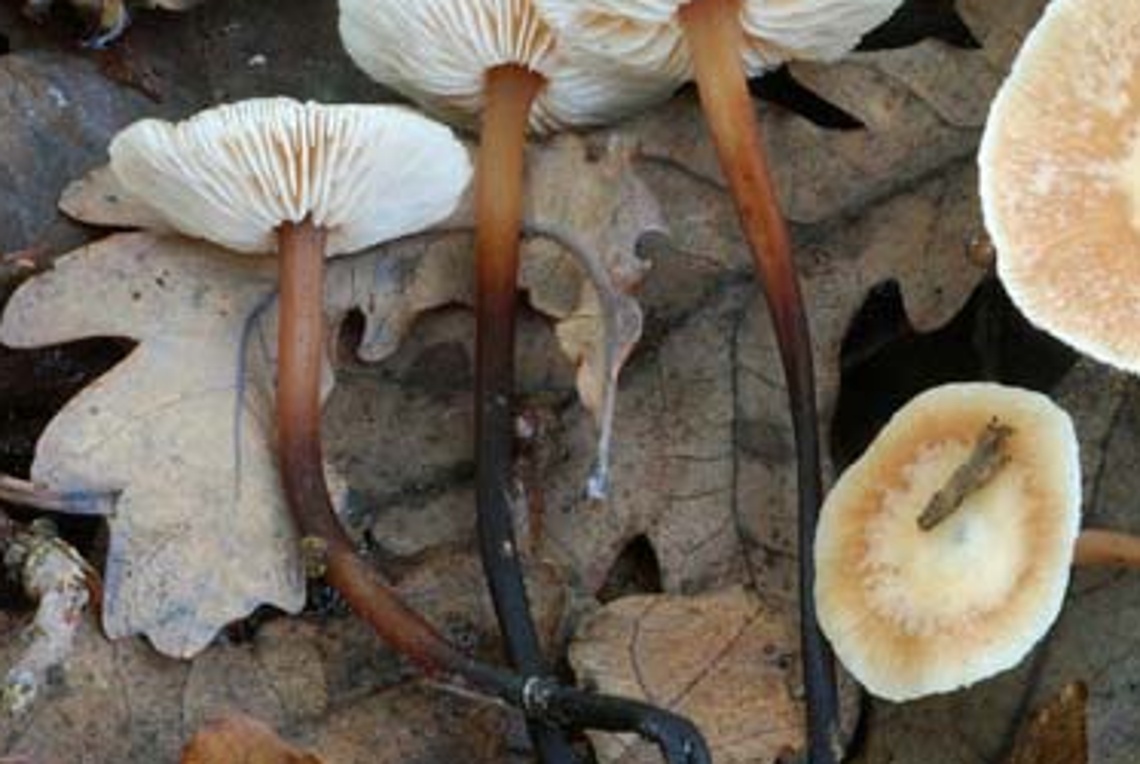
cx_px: 1284
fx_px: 6502
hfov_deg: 9.9
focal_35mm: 205
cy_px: 284
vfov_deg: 6.7
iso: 200
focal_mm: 60
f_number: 32
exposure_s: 2.5
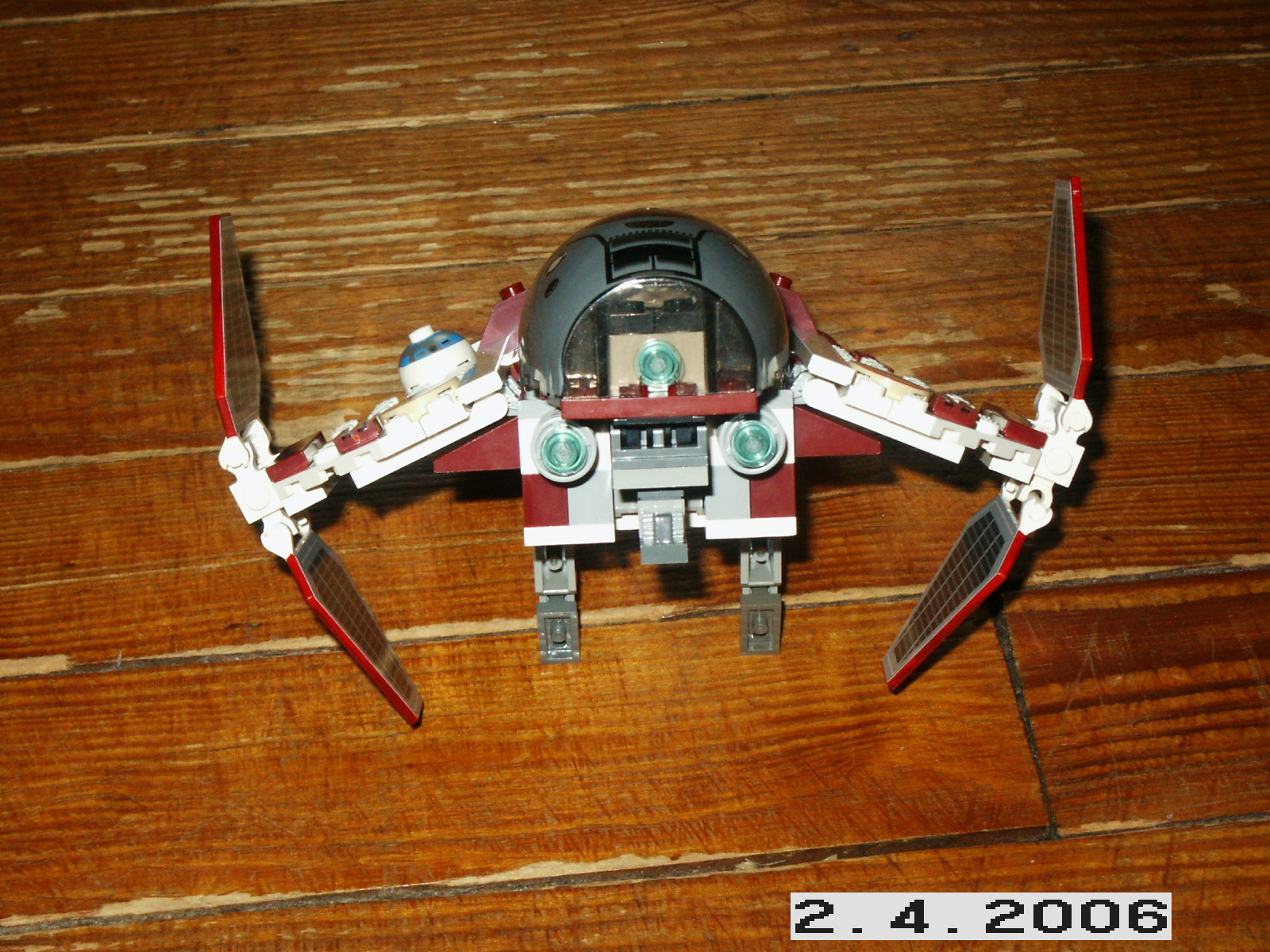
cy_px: 476
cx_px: 635
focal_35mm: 78
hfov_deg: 25.0
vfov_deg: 18.9
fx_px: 2862
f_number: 8
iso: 200
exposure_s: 1/60
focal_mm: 15.61
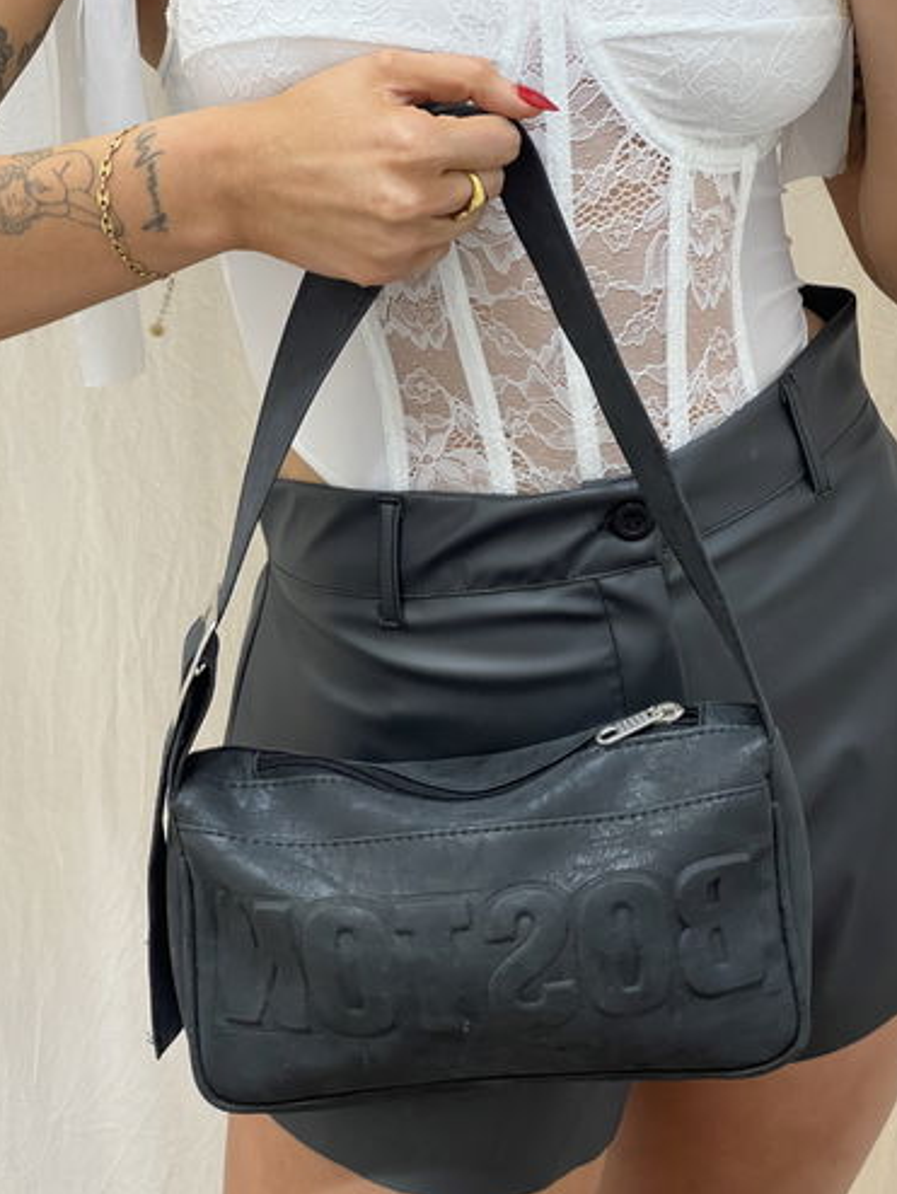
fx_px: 2865
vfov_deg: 23.5
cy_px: 625
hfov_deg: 17.8
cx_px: 469
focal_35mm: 83
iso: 400
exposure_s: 1/50
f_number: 2.8
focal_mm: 9
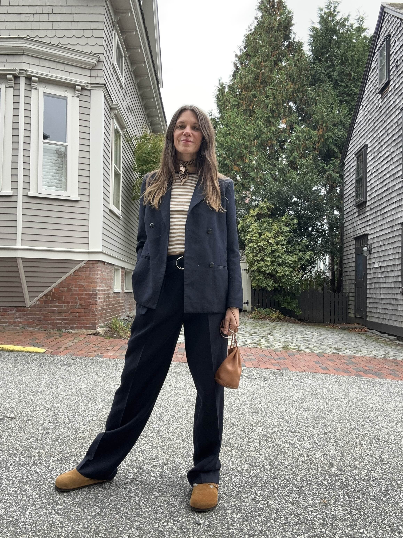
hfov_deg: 46.8
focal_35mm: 30
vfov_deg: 60.0
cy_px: 269
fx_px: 466
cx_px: 202
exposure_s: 1/149
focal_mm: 2.69
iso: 20
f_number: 1.9
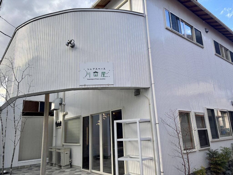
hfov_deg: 67.3
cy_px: 88
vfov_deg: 53.1
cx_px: 116
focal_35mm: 26
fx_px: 175
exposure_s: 1/615
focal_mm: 5.96
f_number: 1.6
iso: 50
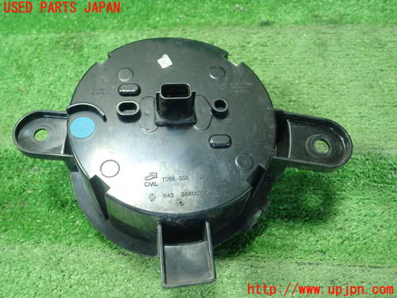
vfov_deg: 46.8
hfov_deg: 60.0
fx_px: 344
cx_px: 198
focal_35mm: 30
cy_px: 149
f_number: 2.3
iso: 640
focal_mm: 5.5
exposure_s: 1/125
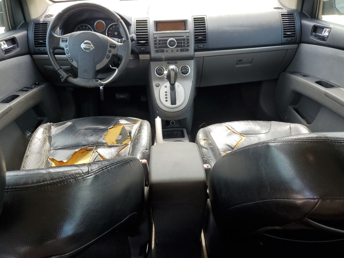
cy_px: 129
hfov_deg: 67.3
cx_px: 172
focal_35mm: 26
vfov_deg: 53.1
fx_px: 258
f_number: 1.5
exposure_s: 1/345
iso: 50
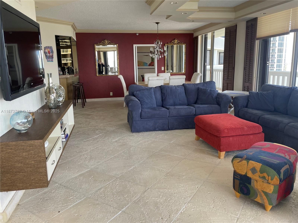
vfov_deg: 53.1
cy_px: 112
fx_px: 224
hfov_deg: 67.3
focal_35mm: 26
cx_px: 149
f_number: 1.6
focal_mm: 4.2
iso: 64
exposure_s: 1/121
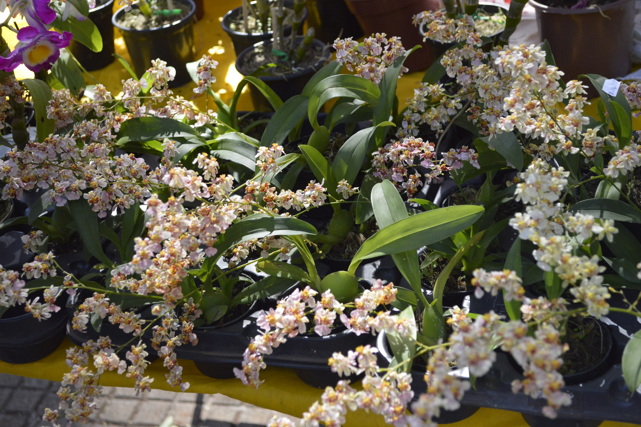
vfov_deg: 22.3
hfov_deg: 32.9
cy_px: 211
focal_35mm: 61
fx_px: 1086
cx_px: 324
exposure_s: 1/500
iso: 1100
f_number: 5.3
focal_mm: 40
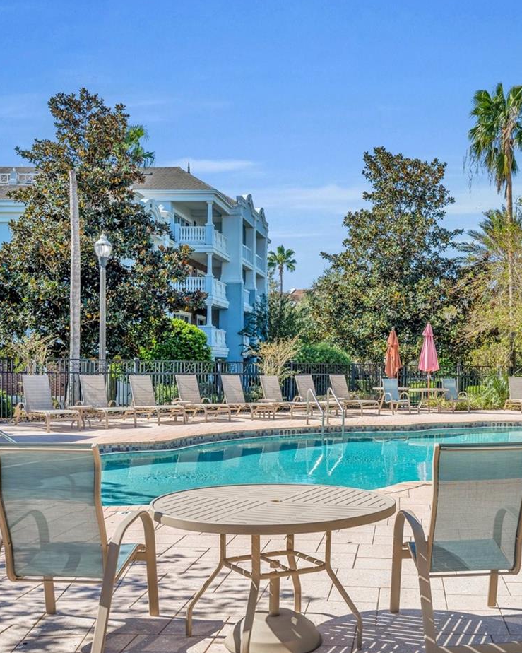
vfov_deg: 46.7
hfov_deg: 37.4
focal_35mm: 39
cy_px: 369
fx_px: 753
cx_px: 381
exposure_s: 1/400
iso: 100
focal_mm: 24
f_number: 7.1
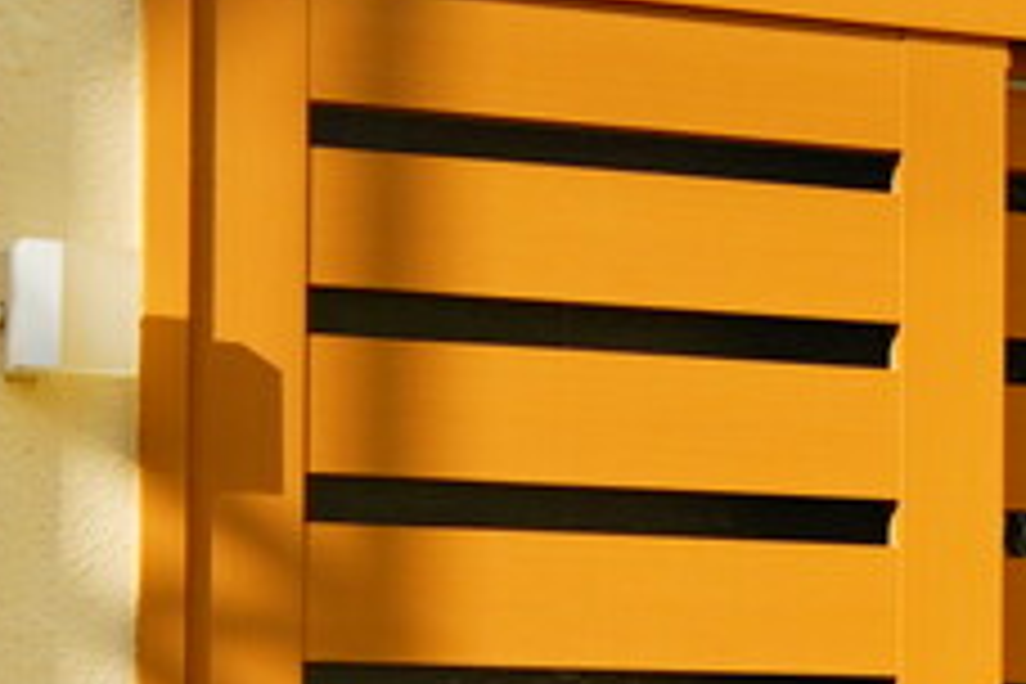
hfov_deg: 10.6
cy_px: 412
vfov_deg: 8.1
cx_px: 2362
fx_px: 4845
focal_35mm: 170
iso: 100
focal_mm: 23
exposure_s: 1/400
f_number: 8
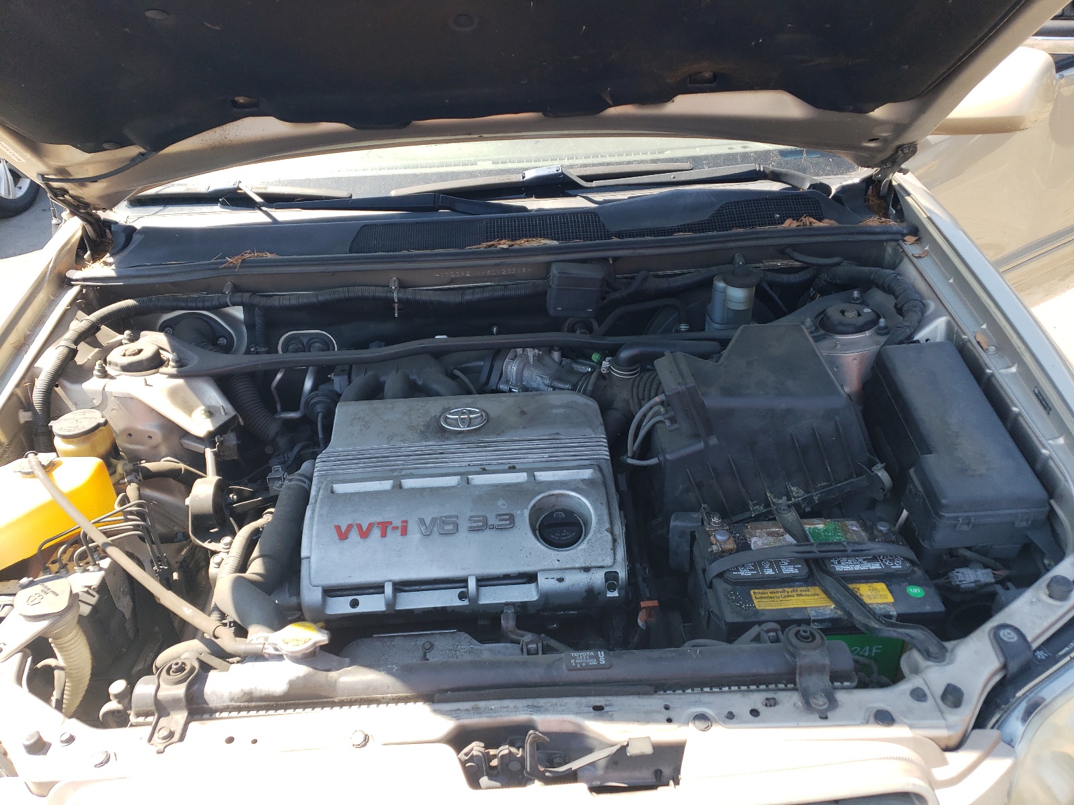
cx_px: 537
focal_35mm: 26
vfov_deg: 53.1
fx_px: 807
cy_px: 402
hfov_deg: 67.3
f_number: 1.5
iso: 50
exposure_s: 1/500
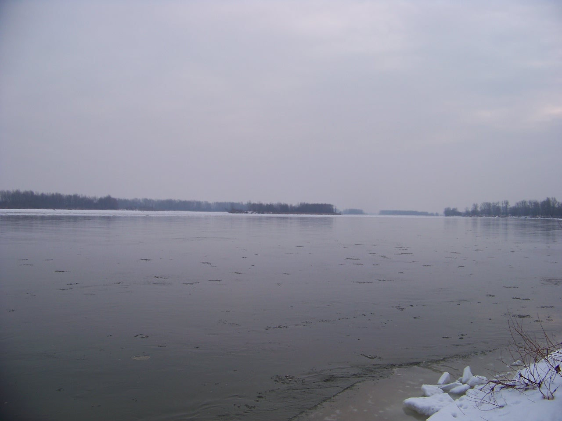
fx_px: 584
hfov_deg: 51.4
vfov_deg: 39.7
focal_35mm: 36
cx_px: 281
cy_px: 210
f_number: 2.8
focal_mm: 5.85
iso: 64
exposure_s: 1/1000
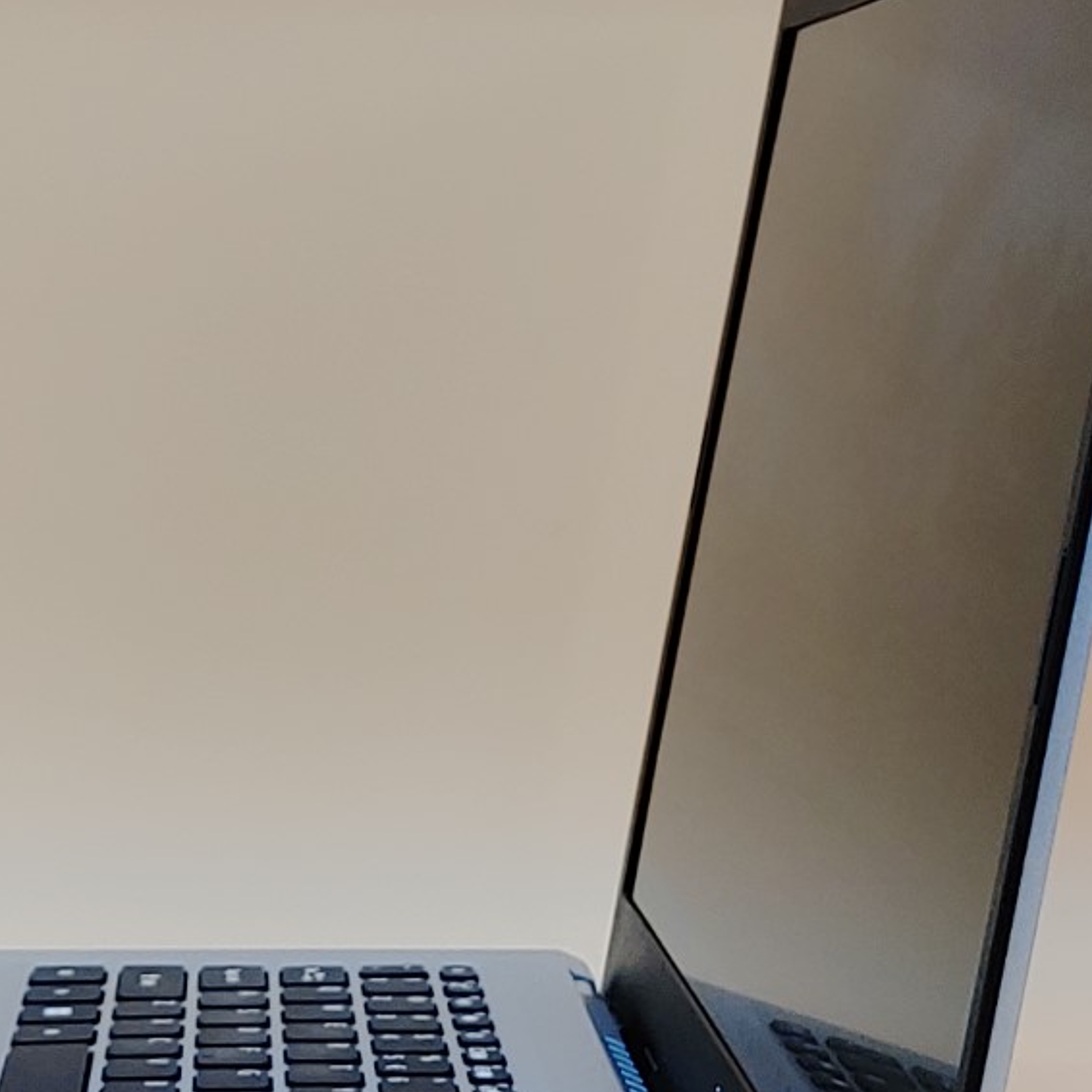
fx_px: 3533
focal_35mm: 99
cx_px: 177
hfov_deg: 17.4
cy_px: 666
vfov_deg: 17.5
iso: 50
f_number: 1.8
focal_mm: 4.36
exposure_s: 1/87
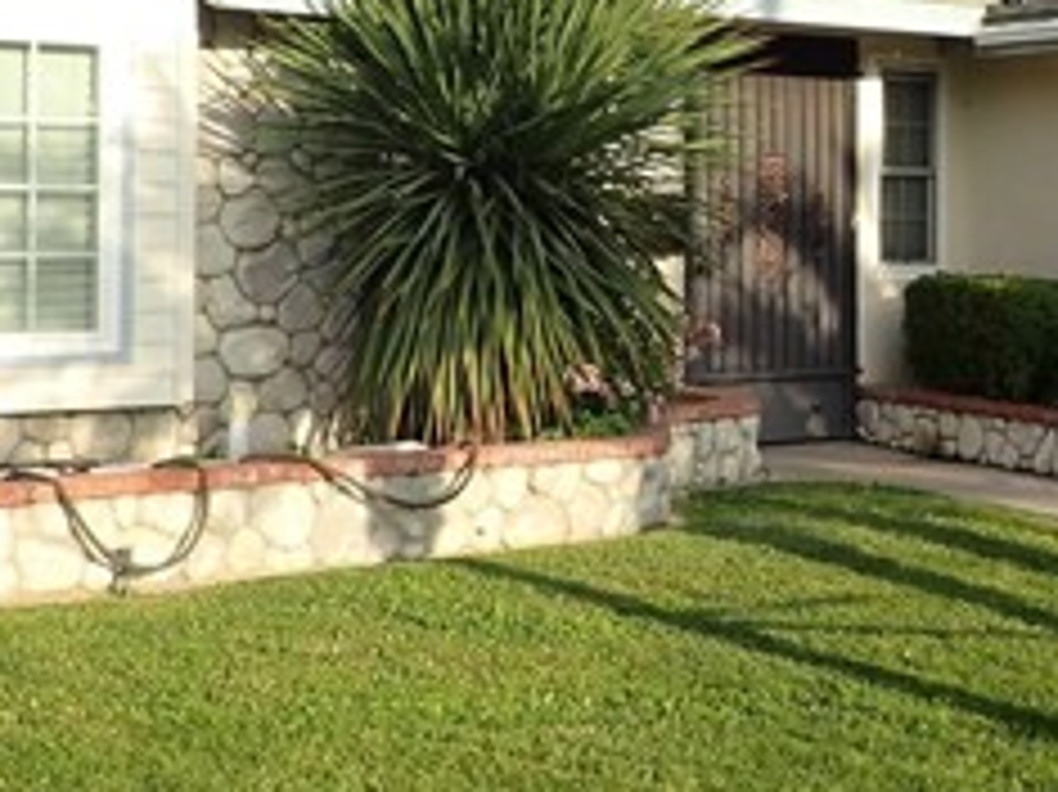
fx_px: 2077
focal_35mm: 68
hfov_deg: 28.5
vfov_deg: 21.5
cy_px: 220
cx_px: 662
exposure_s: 1/800
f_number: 2.8
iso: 100
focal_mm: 4.5
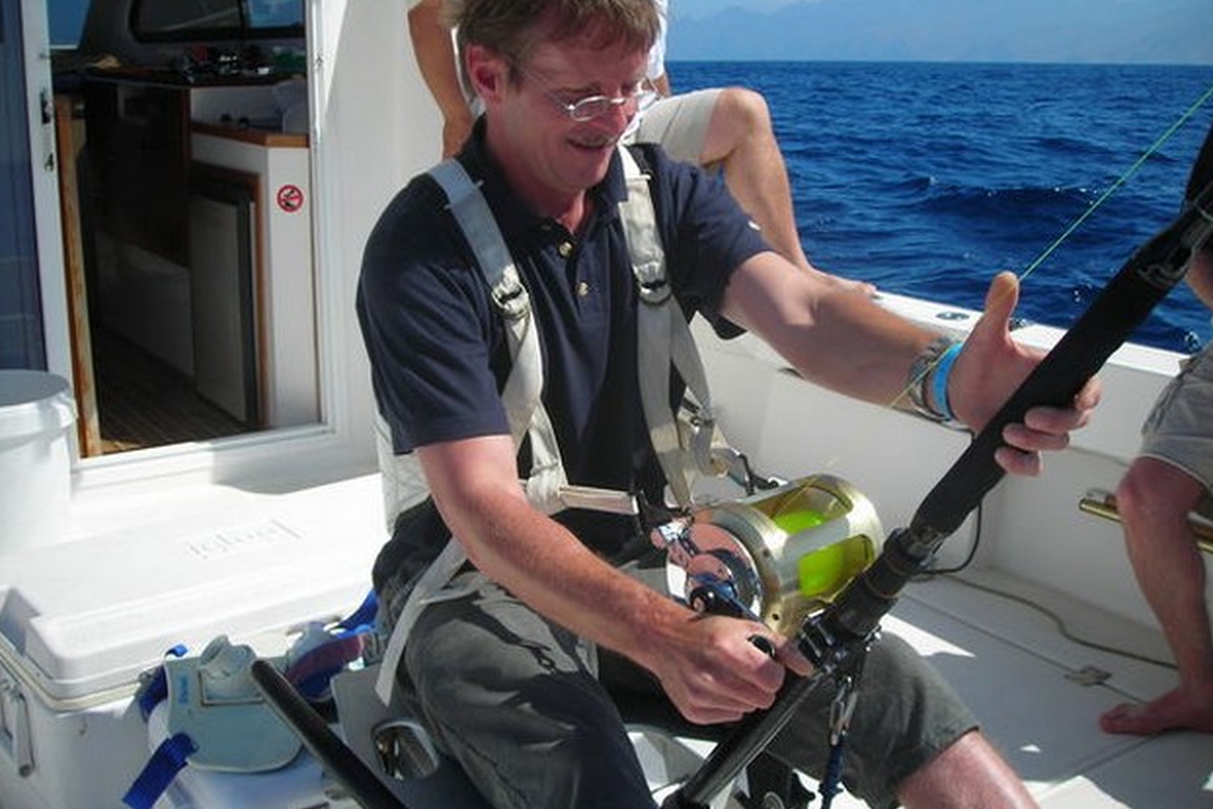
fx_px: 1348
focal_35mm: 40
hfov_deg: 48.4
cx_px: 608
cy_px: 365
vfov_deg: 33.4
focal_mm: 6.3
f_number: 6.4
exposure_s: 1/225
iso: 50
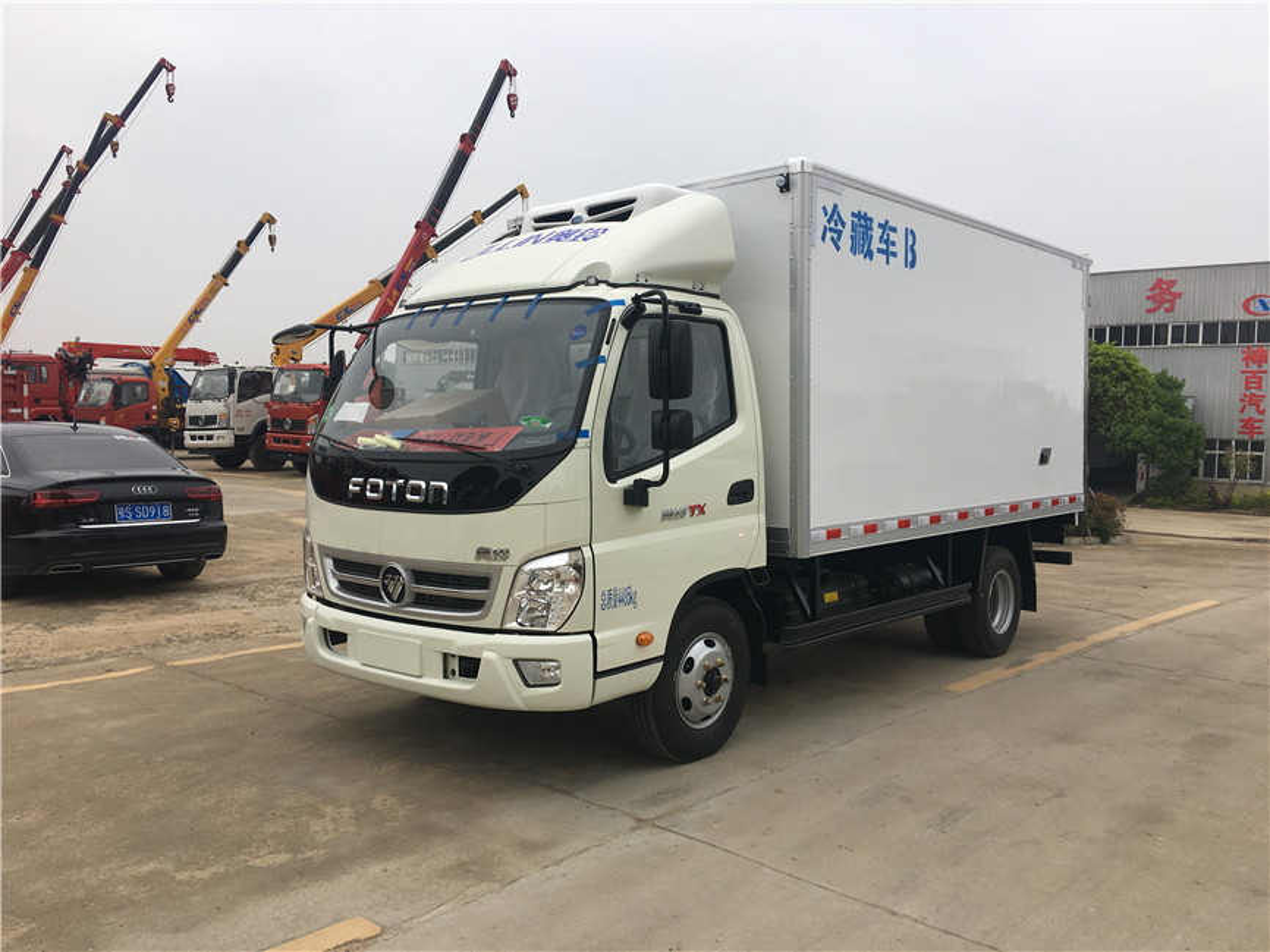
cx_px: 635
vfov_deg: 48.2
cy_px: 476
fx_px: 1064
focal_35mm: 29
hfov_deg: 61.7
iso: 25
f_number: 2.2
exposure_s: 1/177
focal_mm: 4.15
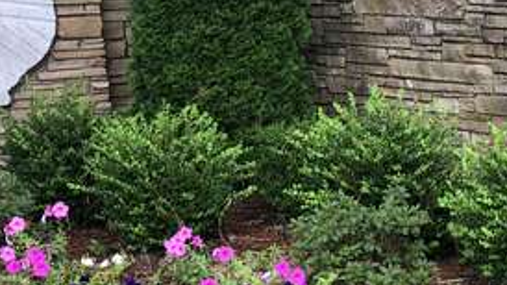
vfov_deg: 13.6
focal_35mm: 89
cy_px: 109
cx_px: 518
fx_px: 1196
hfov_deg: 22.9
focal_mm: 4
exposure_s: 1/120
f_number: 1.8
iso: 40
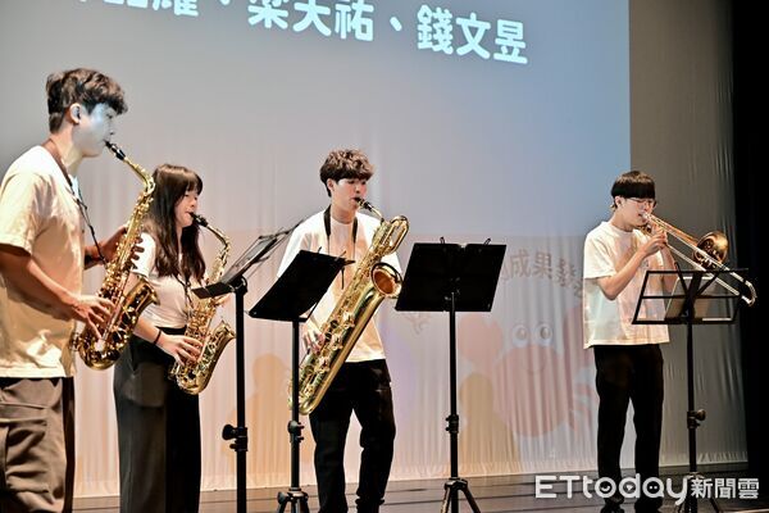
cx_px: 384
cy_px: 256
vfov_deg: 19.5
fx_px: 1495
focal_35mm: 70
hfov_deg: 28.8
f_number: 4
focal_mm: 70
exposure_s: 1/125
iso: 3200
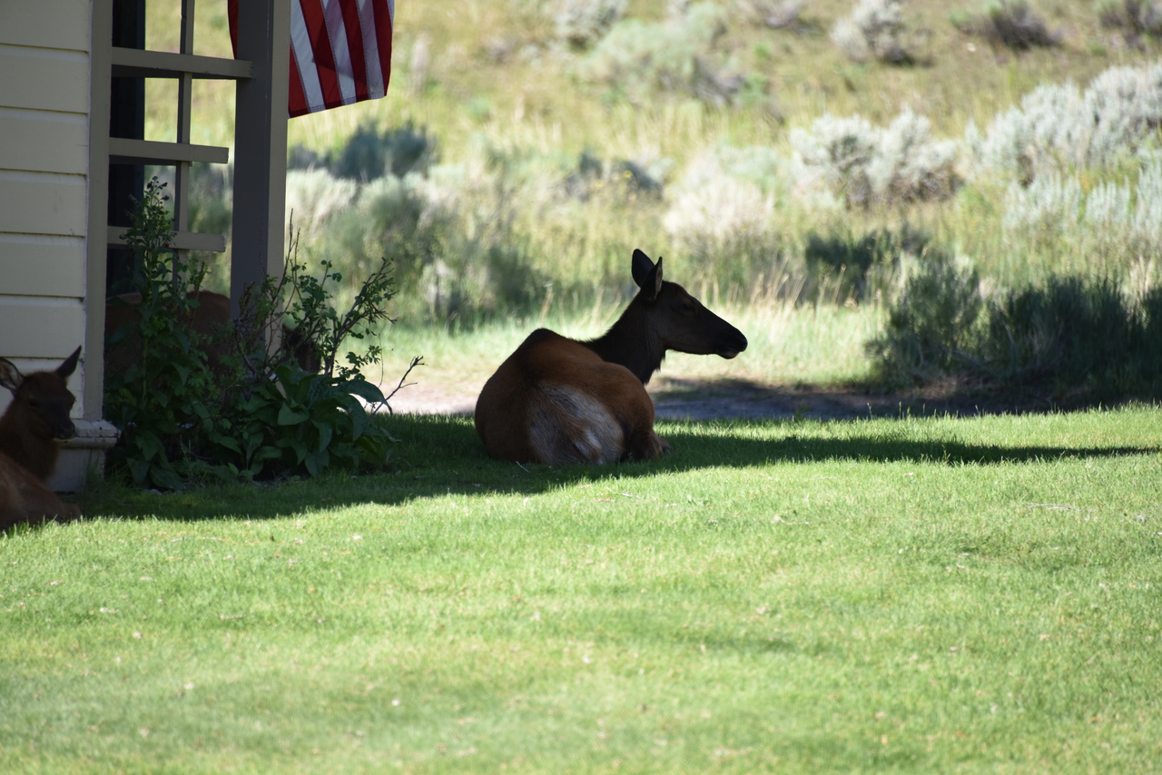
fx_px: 9685
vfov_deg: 4.6
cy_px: 388
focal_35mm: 300
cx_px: 581
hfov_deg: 6.9
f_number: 5.6
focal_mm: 300
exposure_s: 1/640
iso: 450
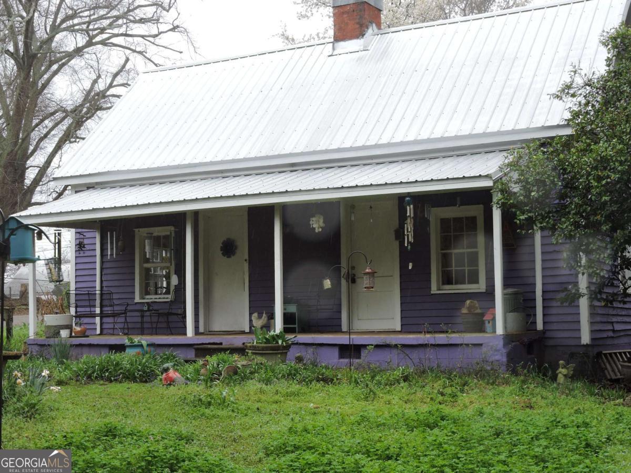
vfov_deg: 24.4
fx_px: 1094
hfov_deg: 32.2
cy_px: 236
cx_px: 316
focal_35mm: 60
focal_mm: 10.7
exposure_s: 1/160
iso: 100
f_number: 4.2
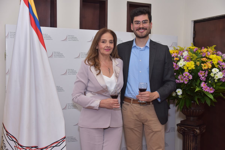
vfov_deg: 28.1
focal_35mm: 48
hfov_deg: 41.1
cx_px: 112
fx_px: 300
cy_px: 75
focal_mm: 48
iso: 800
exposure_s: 1/100
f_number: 6.3
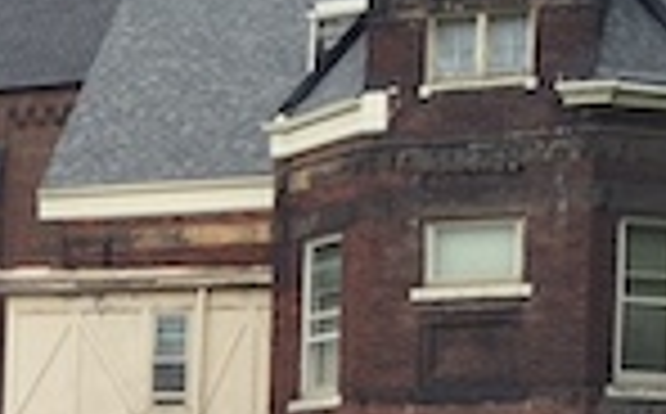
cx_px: -261
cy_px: 835
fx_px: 2827
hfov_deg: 12.9
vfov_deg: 8.0
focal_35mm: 156
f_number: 2.2
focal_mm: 4.15
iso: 32
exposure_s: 1/229
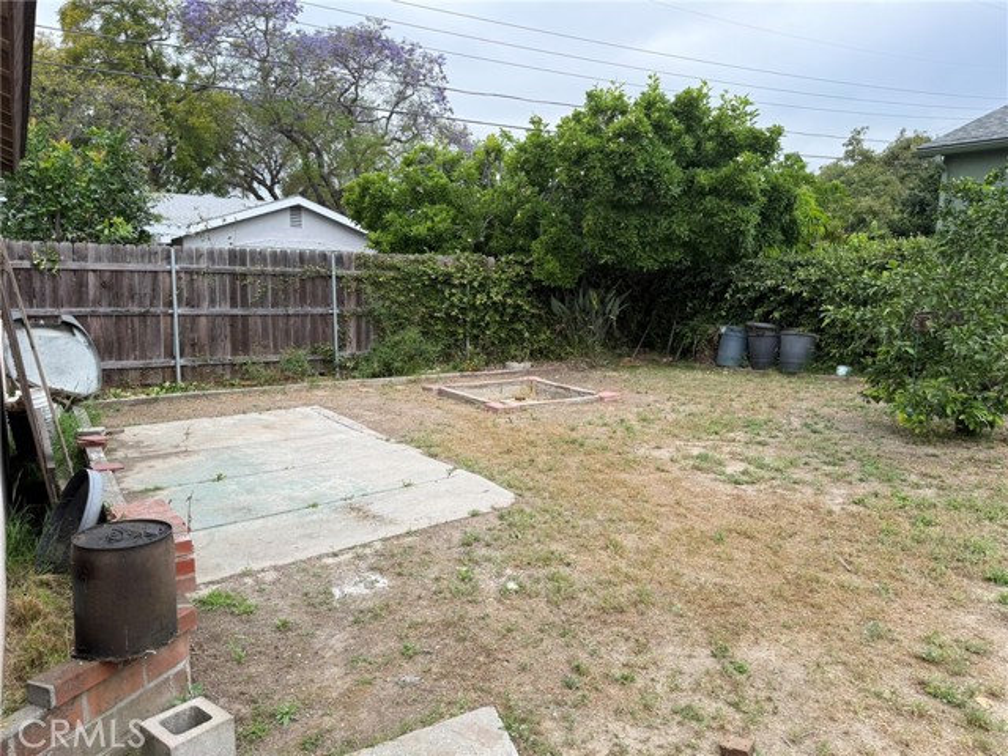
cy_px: 378
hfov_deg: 71.6
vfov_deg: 56.8
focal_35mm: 24
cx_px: 504
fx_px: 699
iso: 100
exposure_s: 1/967
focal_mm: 6.76
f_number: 1.78
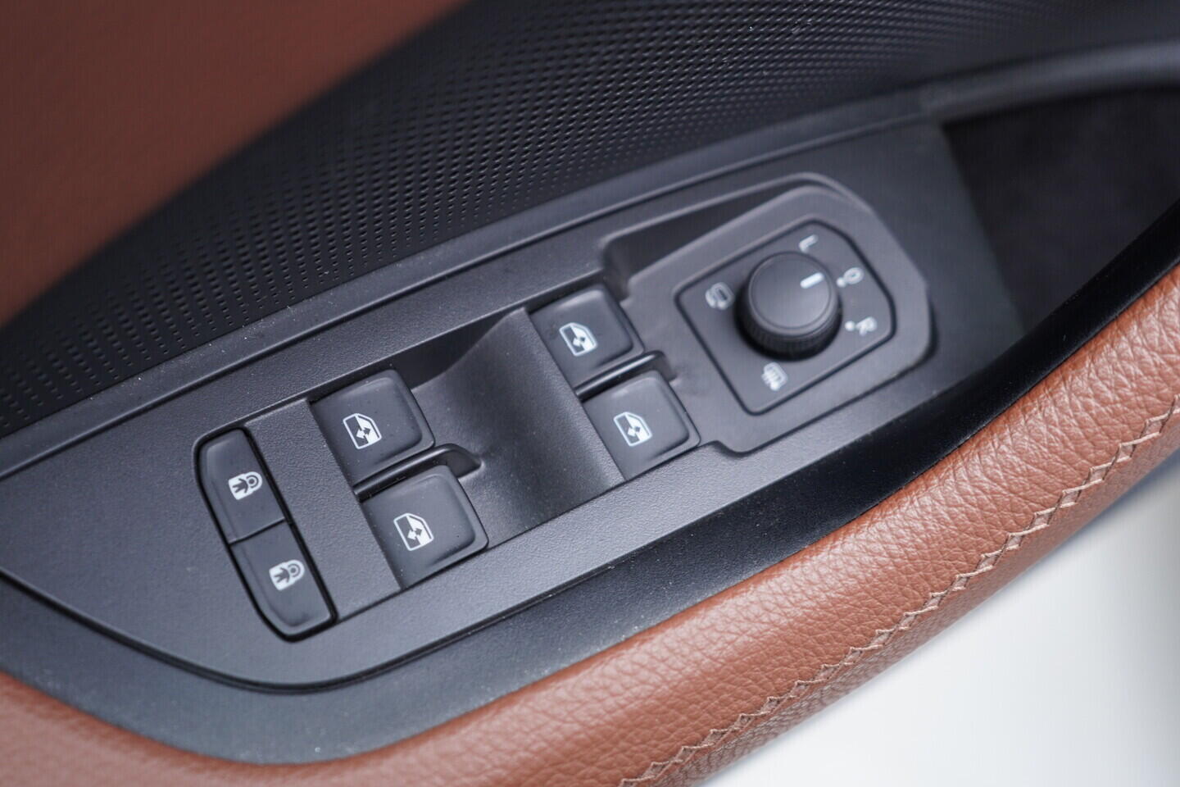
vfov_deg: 36.9
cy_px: 394
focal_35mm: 36
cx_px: 590
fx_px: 1180
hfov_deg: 53.1
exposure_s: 1/40
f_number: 2.8
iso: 400
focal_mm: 24
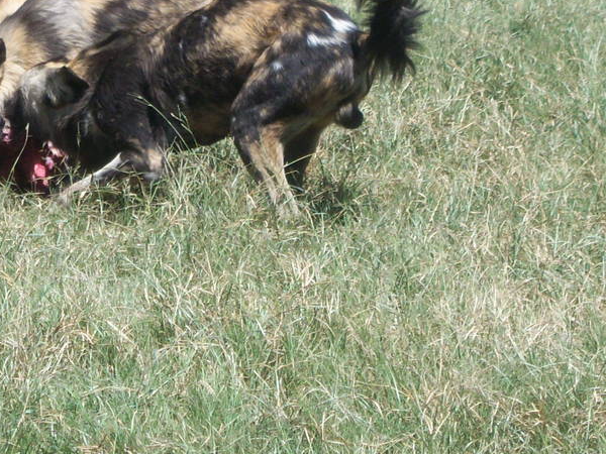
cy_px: 99
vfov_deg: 5.2
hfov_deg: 6.9
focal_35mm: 288
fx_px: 5042
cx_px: 57
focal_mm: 22.5
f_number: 4.9
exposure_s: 1/500
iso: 80
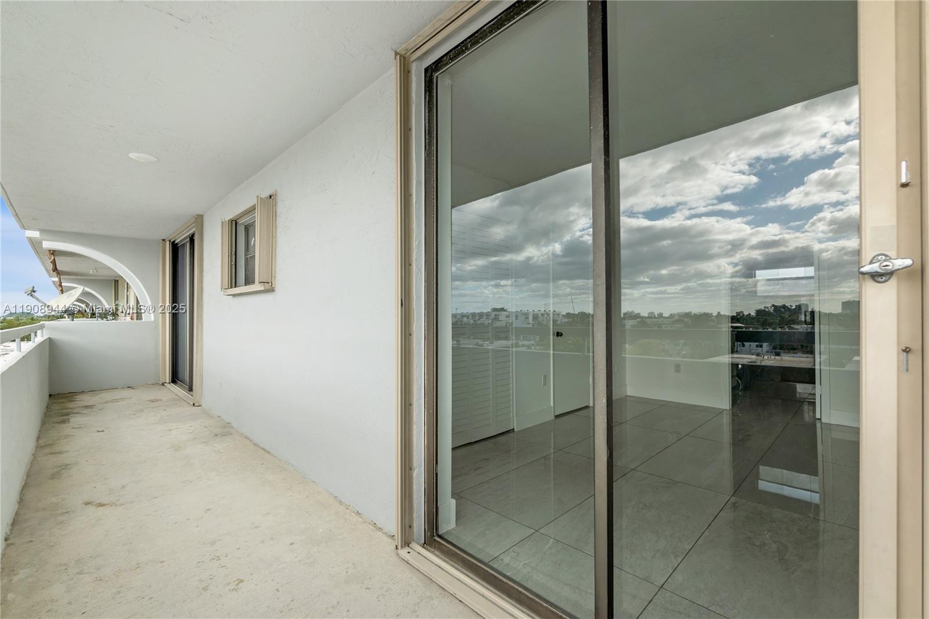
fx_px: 387
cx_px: 464
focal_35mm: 15
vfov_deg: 77.3
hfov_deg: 100.4
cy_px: 310
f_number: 8
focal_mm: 10
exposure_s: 1/250
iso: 200
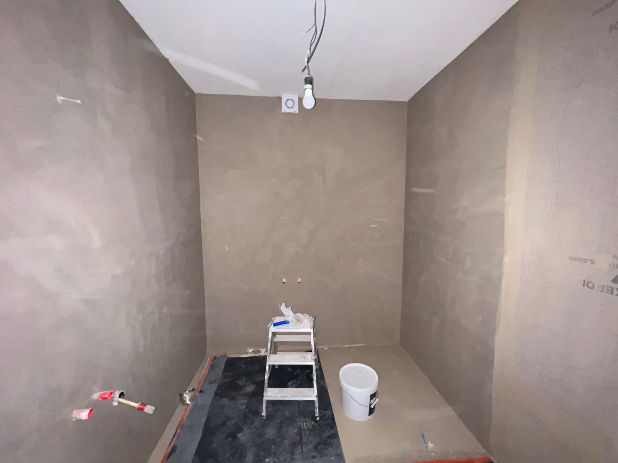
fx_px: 232
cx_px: 309
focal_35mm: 13
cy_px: 232
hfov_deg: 106.2
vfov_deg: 89.9
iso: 800
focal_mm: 1.57
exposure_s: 1/16
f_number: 1.8
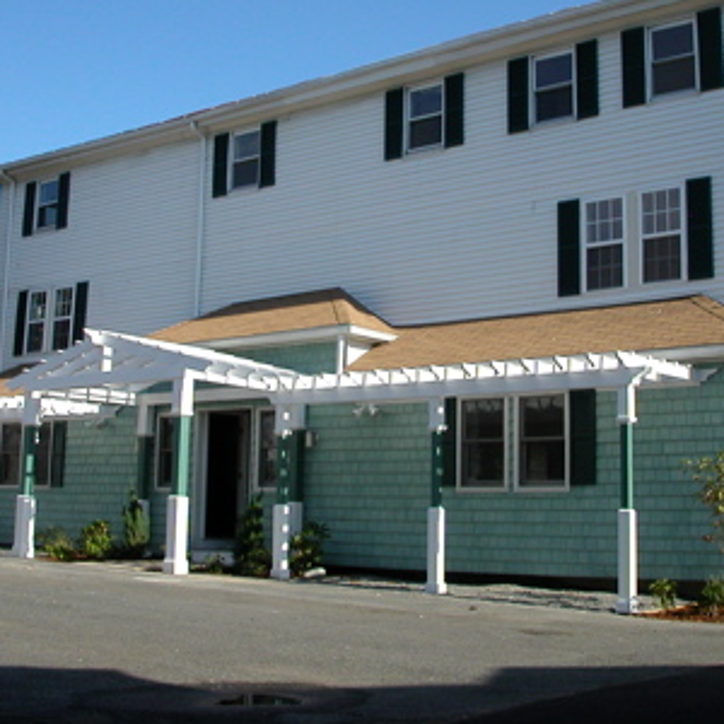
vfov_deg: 34.6
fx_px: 1159
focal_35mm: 49
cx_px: 391
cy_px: 322
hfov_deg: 34.7
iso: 100
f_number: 4.5
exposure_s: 1/587
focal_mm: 5.6
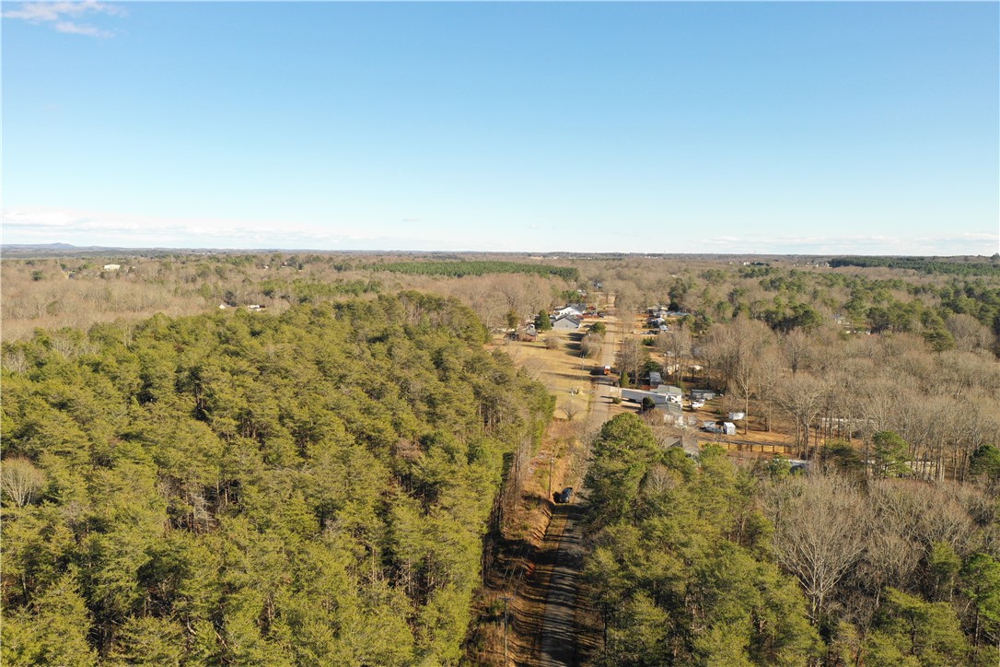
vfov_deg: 46.4
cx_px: 500
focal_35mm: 28
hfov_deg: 65.5
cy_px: 334
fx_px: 778
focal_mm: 10.26
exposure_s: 1/320
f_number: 5
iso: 100
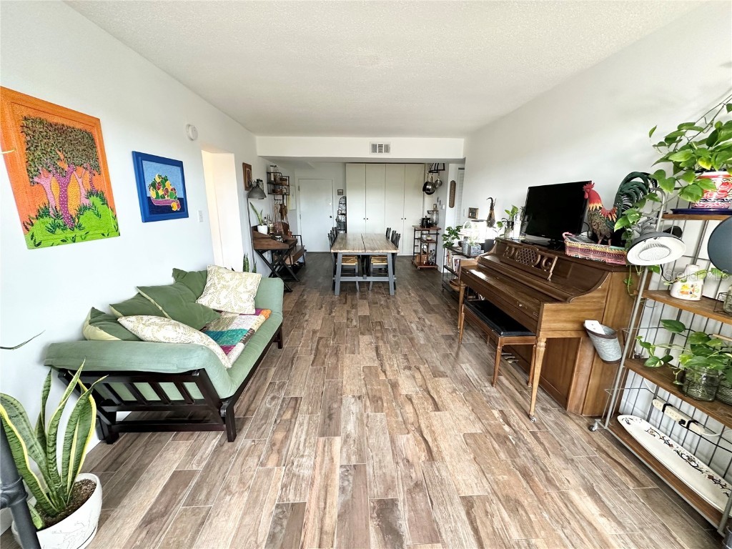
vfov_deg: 85.7
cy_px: 274
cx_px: 366
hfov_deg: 102.1
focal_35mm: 14
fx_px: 296
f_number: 2.2
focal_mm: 2.22
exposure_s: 1/120
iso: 250
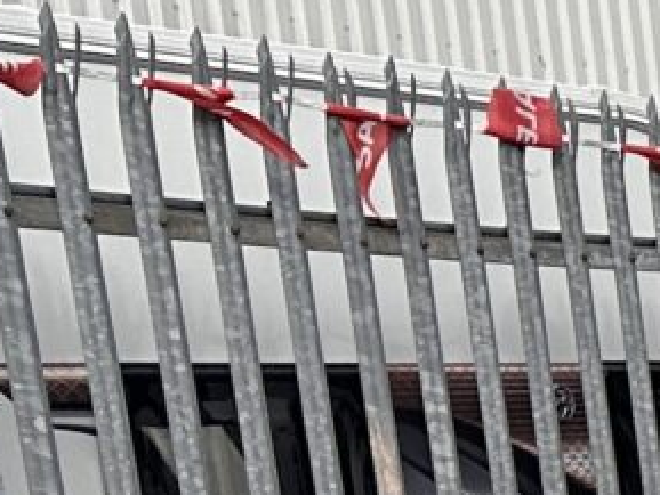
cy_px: 1111
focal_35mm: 170
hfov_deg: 9.1
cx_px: 2049
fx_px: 3243
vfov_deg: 8.2
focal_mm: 6.86
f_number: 1.78
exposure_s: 1/6211
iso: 80
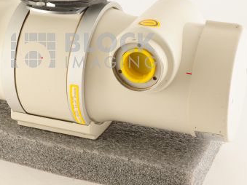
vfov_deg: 17.3
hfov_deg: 22.9
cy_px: 51
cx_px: 84
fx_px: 606
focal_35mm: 85
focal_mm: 50
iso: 1600
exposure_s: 1/160
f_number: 14
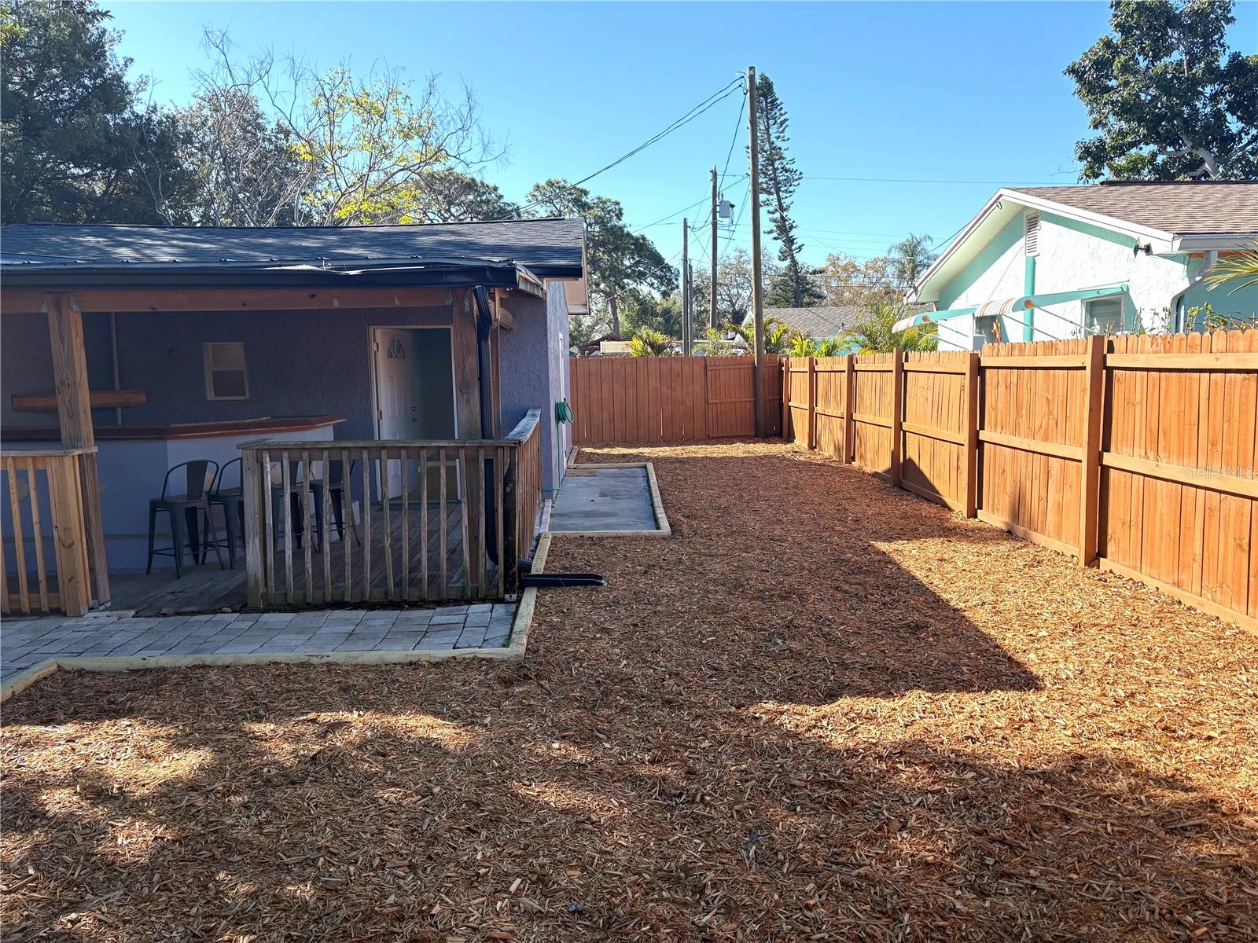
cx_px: 629
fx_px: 945
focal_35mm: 26
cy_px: 472
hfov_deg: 67.3
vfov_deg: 53.1
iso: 64
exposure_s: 1/1799
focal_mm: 5.96
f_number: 1.6
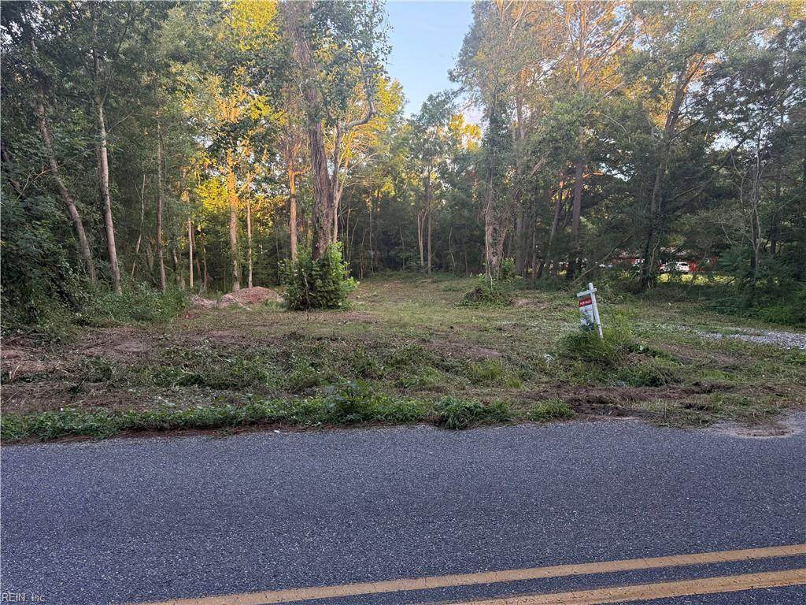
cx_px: 403
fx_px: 559
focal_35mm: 24
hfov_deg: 71.6
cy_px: 302
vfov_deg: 56.8
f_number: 1.78
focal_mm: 6.76
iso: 200
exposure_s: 1/191
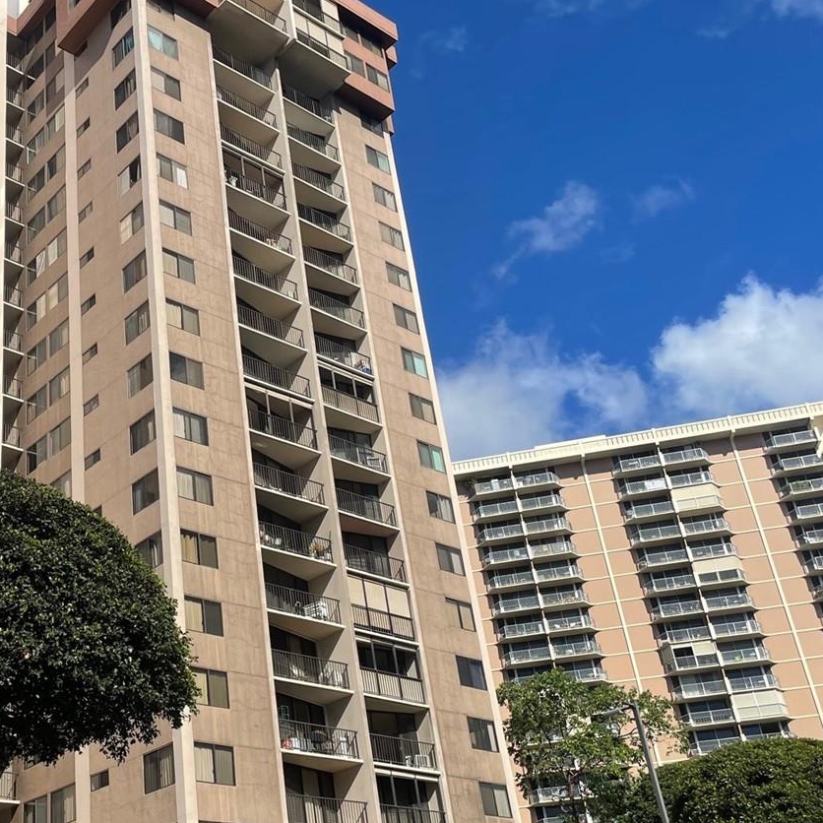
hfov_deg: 37.4
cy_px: 446
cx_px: 200
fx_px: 1184
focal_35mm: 44
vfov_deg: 38.3
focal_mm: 4.2
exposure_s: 1/4831
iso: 32
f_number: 1.6
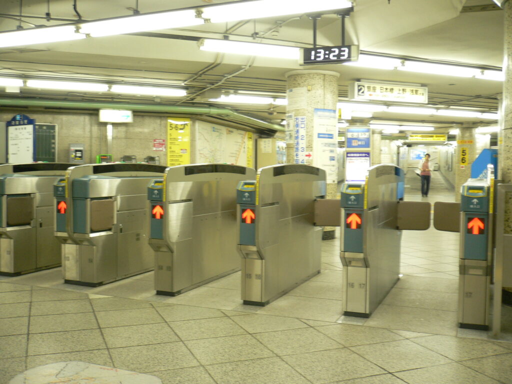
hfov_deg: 52.6
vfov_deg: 40.7
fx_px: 518
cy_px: 192
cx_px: 256
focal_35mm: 35
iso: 100
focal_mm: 5.8
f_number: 2.8
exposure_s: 1/10
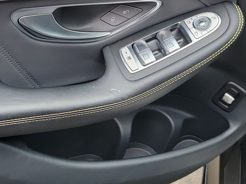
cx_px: 85
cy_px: 61
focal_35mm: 53
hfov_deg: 35.9
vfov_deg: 27.3
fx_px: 376
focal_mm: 6.7
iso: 70
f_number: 1.8
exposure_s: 1/59
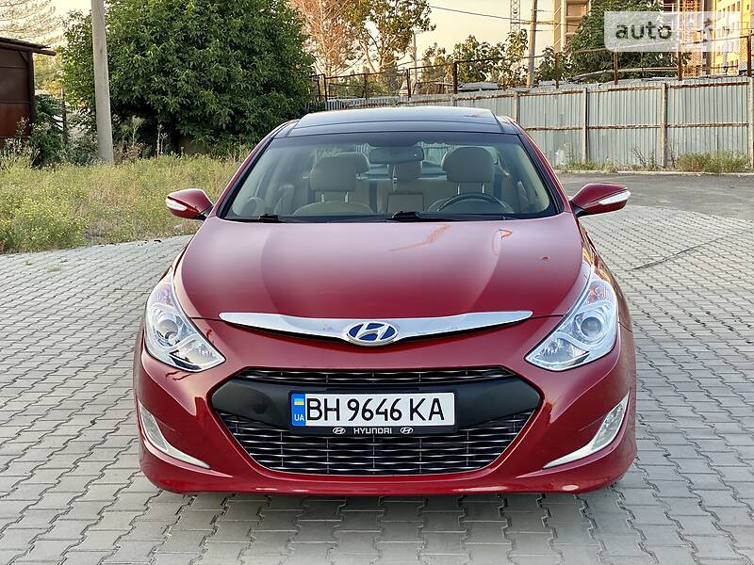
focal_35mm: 52
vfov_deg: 28.0
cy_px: 282
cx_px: 377
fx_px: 1133
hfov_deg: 36.8
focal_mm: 6
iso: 50
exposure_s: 1/122
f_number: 2
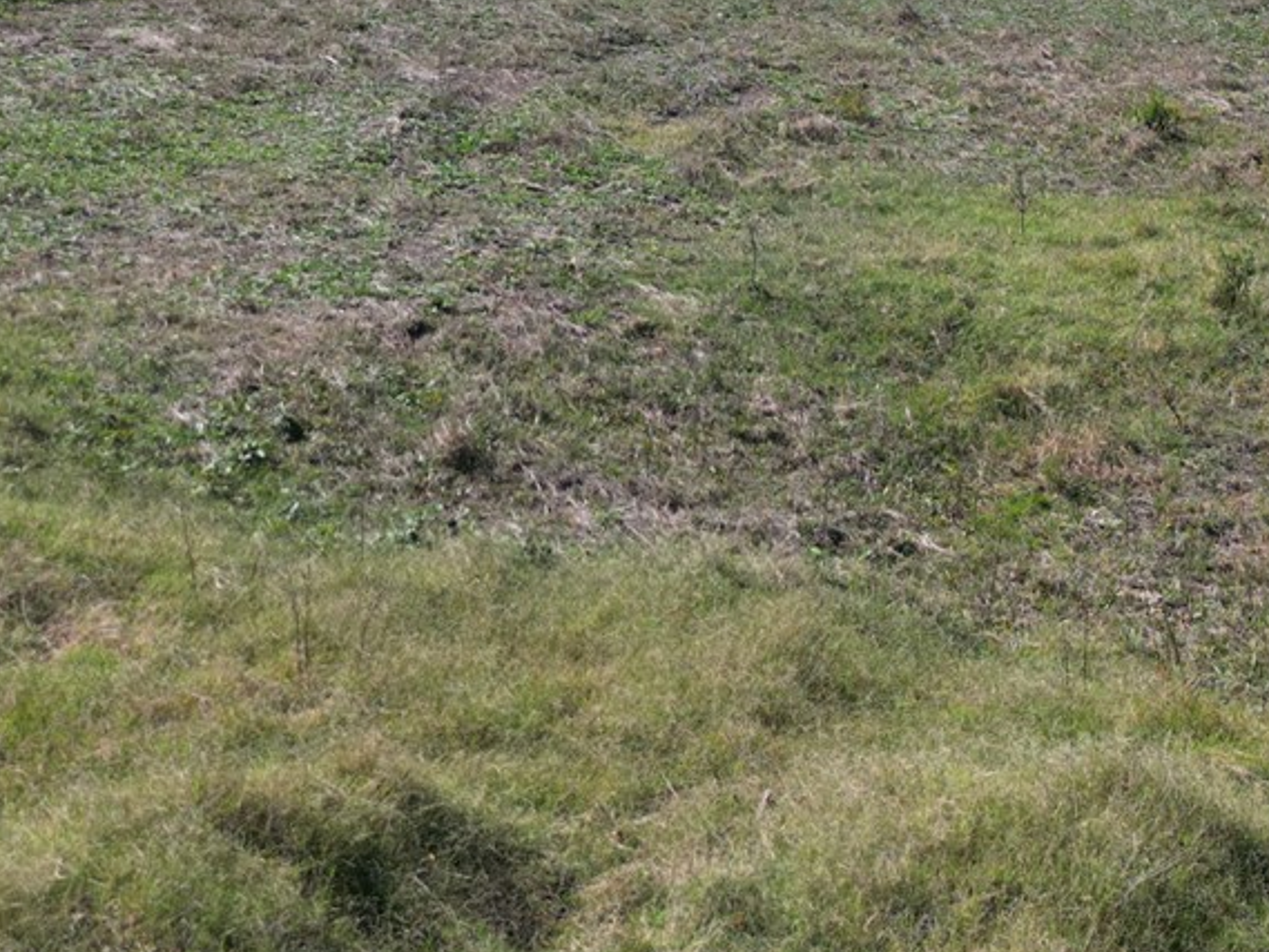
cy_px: -408
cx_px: 442
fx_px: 2970
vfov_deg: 16.8
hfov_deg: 24.0
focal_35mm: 81
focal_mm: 6.72
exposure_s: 1/2500
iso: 120
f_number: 1.7
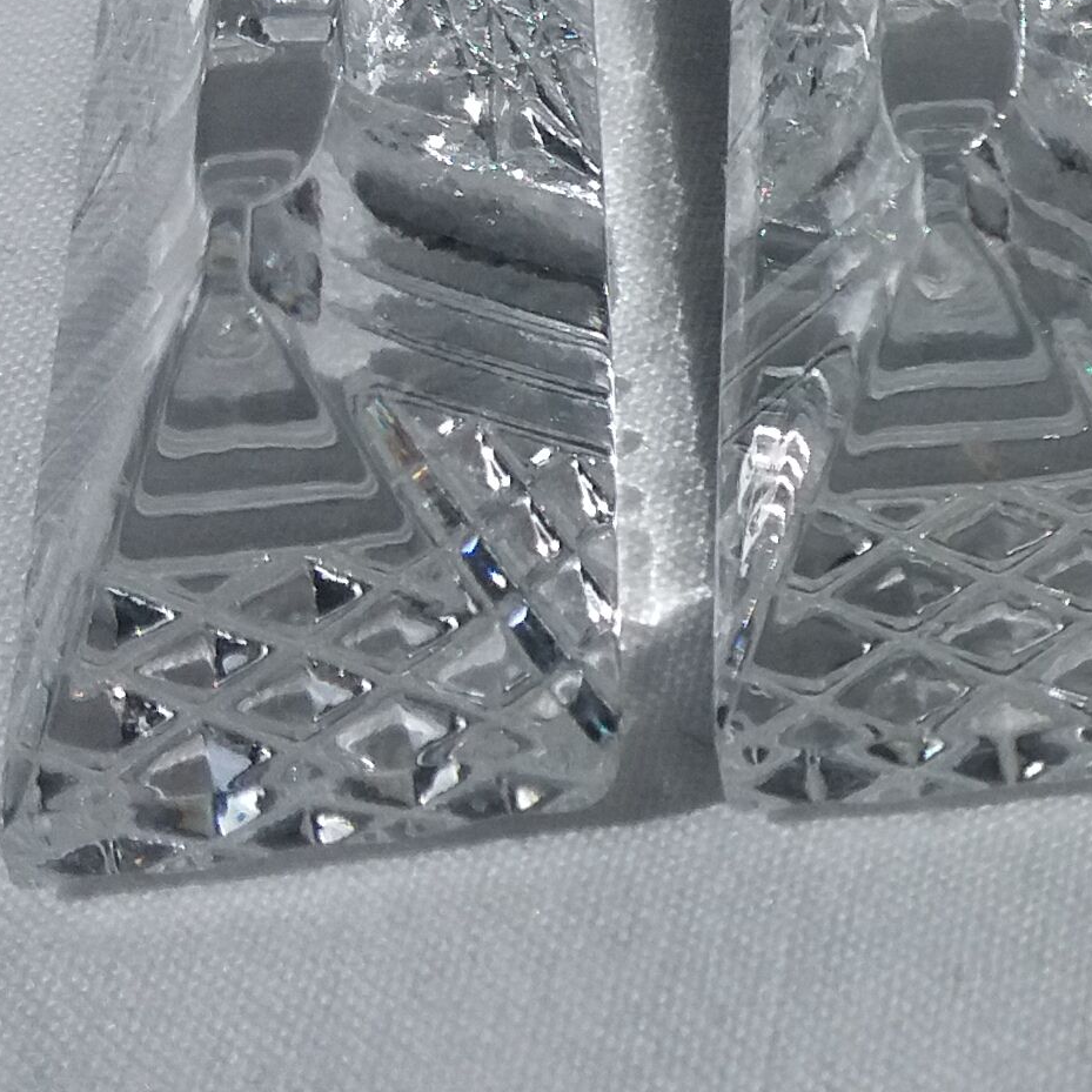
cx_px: 1904
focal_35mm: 110
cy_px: 410
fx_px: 3926
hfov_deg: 14.2
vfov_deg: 15.8
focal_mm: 3.7
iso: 64
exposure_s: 1/5510
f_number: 1.9
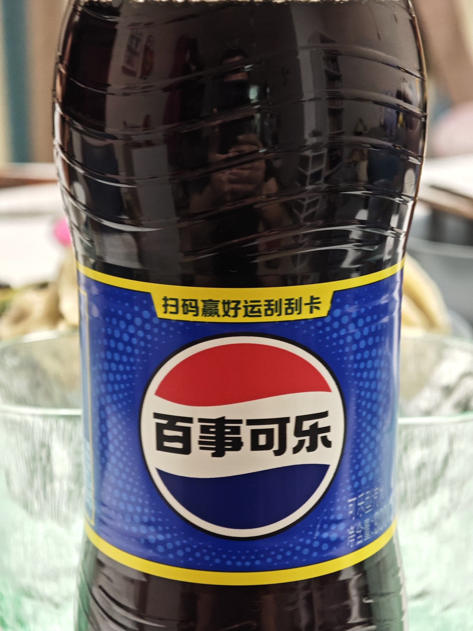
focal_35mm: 68
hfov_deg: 21.6
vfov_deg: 28.6
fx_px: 1239
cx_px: 235
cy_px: 315
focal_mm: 10.1
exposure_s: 1/21.6
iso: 1250
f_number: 2
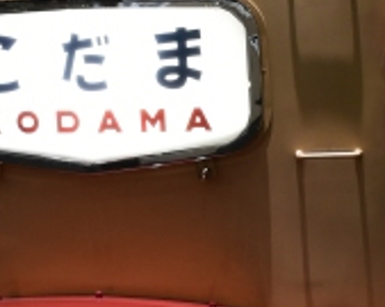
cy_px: 70
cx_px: 267
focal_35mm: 145
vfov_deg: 10.6
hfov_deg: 13.3
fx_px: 1651
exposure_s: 1/13
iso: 400
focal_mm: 22
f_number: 7.1
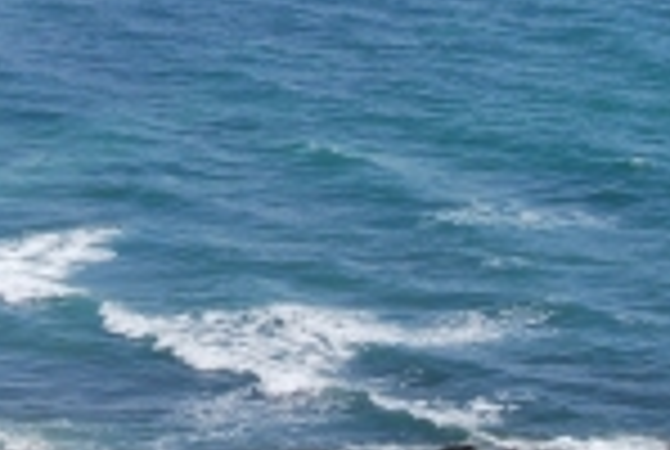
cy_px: -279
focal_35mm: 232
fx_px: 4326
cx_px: -225
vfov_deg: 5.9
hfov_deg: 8.7
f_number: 10
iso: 200
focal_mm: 42
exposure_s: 1/200
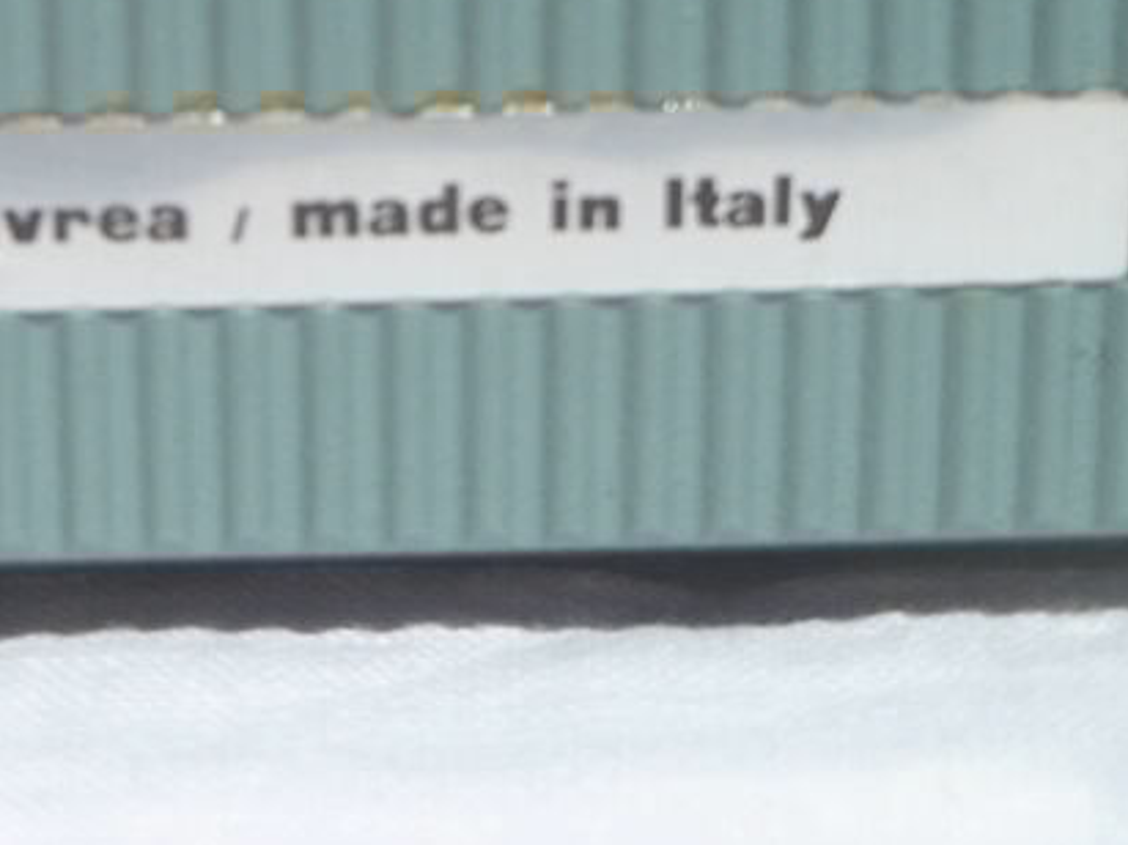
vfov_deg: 13.2
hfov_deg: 17.5
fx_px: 3616
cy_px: 36
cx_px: 173
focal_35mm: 111
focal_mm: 10.2
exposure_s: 1/125
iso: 80
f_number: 13
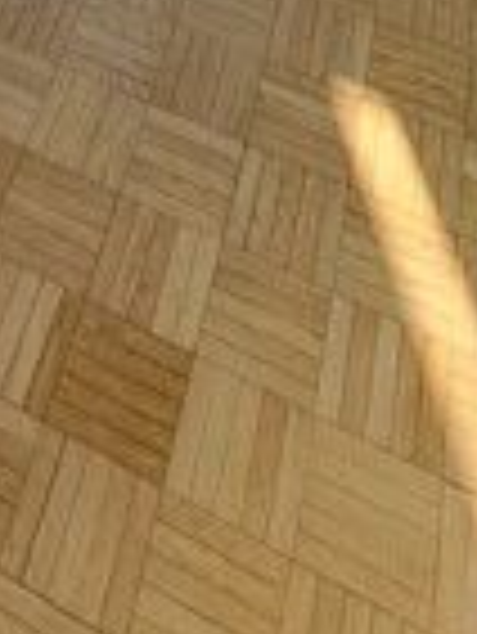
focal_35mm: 59
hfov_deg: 23.2
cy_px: -683
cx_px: -58
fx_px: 1082
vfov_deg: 18.3
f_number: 2.2
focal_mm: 1.74
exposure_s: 1/180
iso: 50
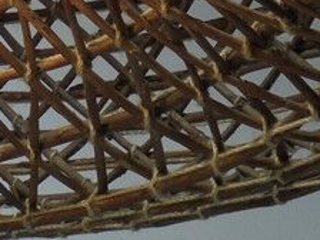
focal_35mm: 153
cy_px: -152
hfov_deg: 12.3
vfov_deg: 9.4
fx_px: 1414
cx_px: -167
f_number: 4.2
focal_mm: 6.9
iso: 100
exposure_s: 1/125
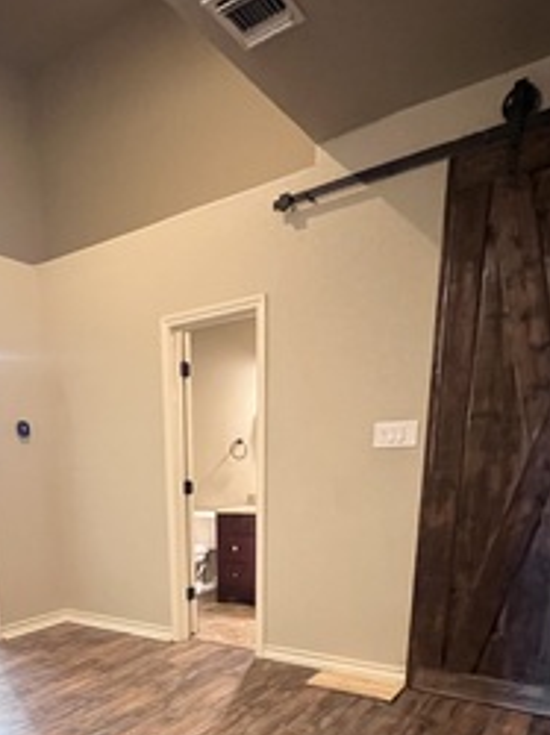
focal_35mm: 25
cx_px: 185
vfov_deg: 61.0
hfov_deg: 53.8
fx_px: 531
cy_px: 632
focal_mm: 1.57
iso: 800
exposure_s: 1/40
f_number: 1.8
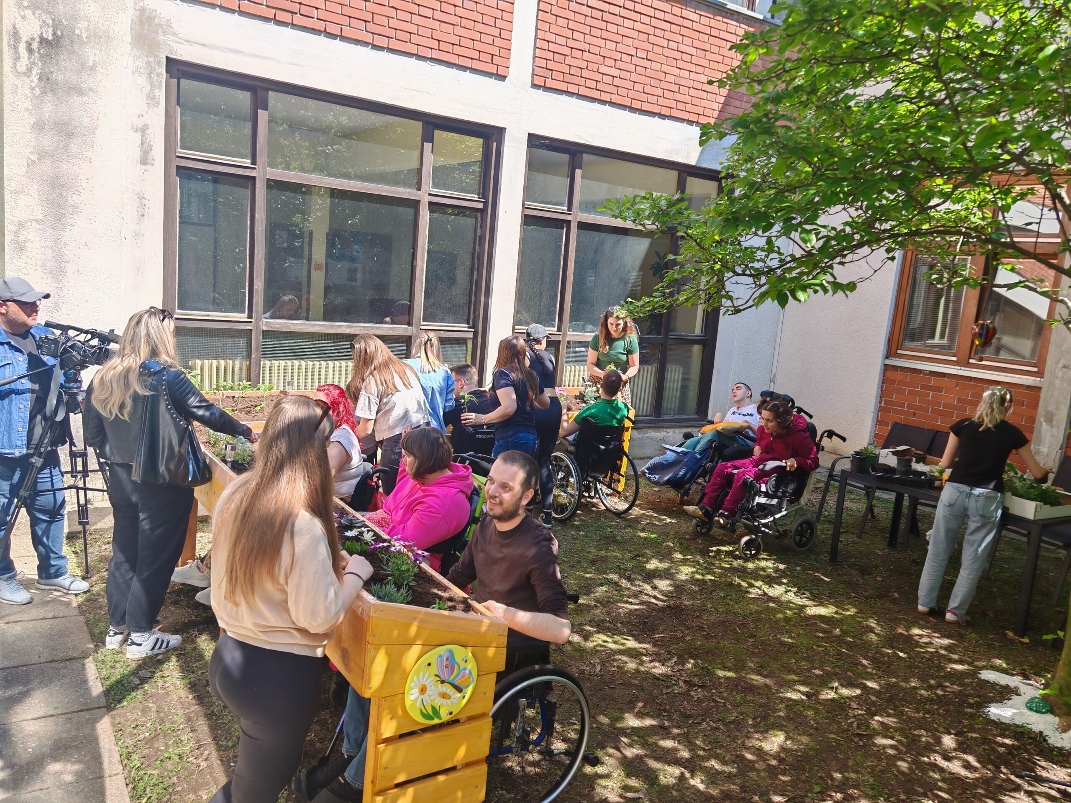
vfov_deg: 51.4
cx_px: 536
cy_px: 402
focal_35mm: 27
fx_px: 835
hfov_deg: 65.3
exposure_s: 1/340
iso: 50
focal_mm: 6.67
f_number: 1.9
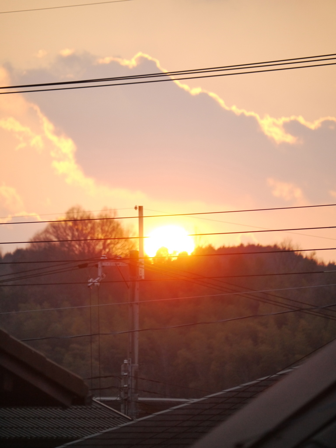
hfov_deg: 3.9
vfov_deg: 5.2
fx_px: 4892
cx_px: 168
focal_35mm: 378
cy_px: 224
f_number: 5.6
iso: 800
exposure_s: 1/400
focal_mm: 189
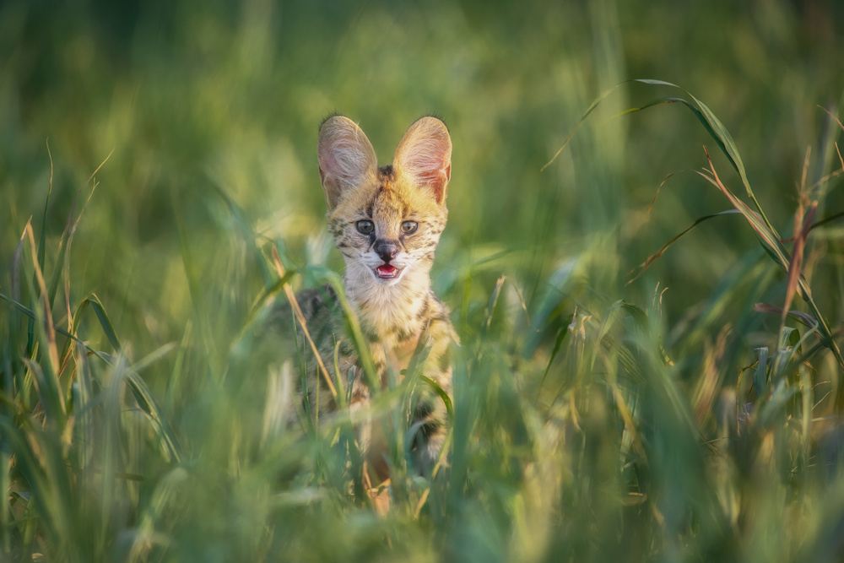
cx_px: 422
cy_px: 282
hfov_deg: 6.9
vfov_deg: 4.6
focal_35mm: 300
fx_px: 7034
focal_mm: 300
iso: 450
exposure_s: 1/2000
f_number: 4
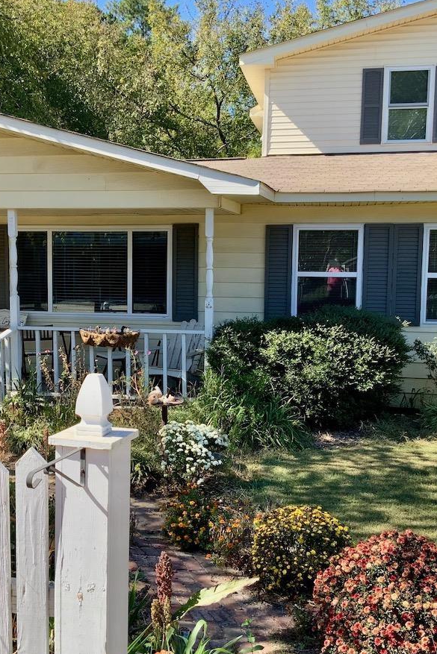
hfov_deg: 30.4
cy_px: 330
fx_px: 801
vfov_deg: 44.5
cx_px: 169
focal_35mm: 44
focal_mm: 3
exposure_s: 1/674
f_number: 1.8
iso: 16
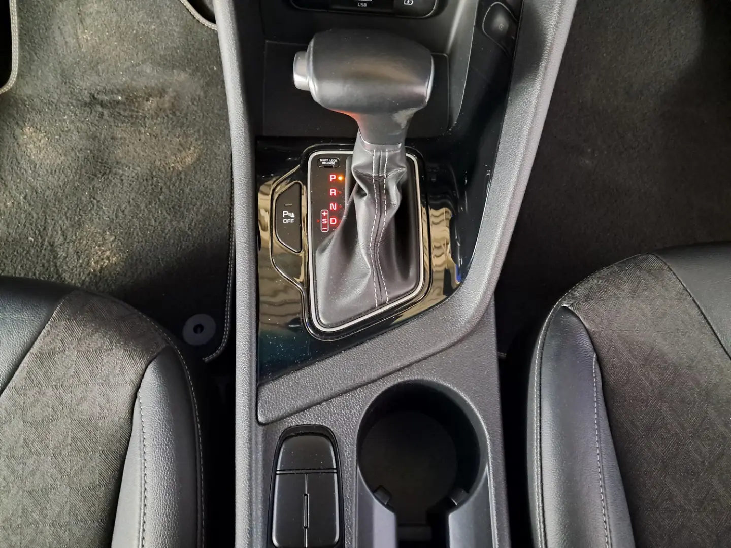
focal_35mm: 27
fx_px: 570
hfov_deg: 65.3
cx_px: 366
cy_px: 274
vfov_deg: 51.4
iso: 1600
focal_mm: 4
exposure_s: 1/13
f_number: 1.8
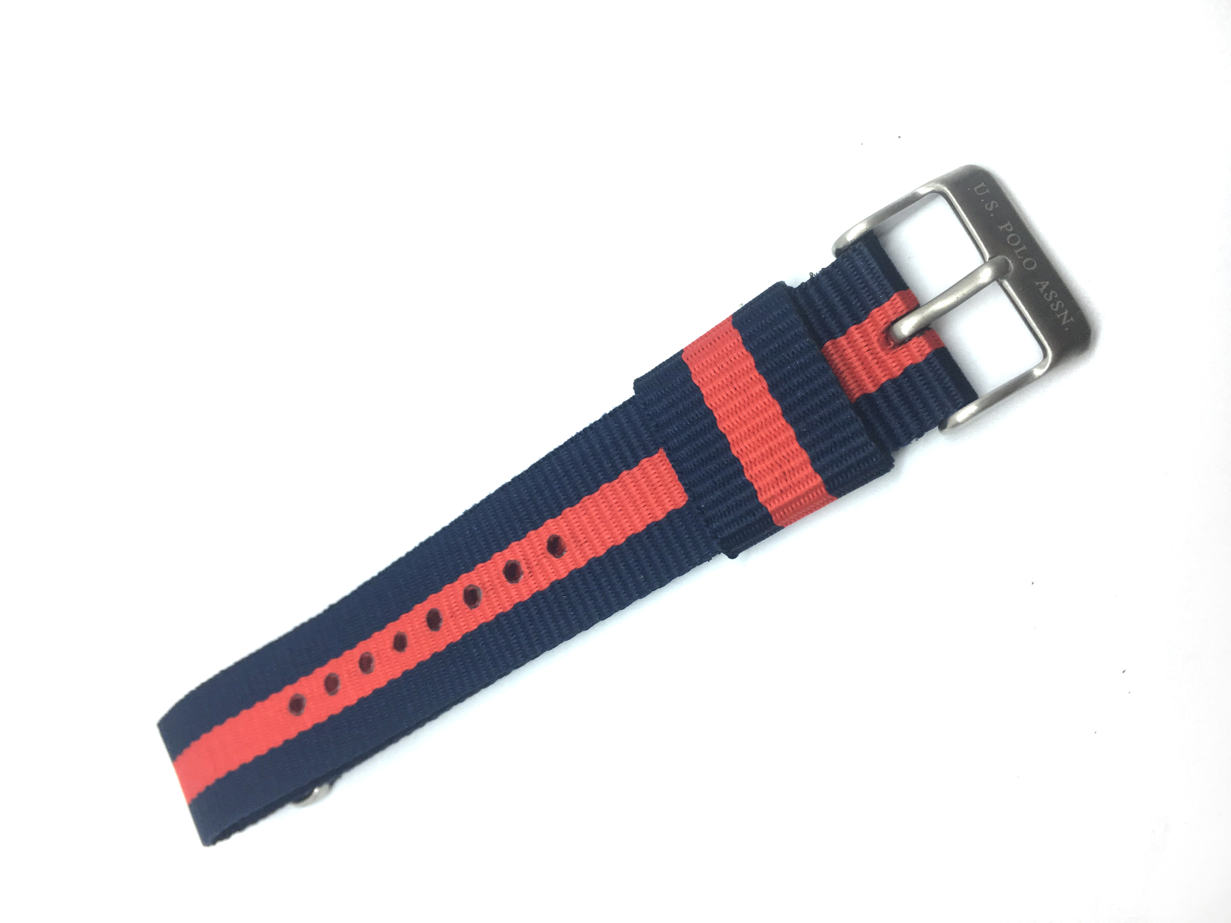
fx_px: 1031
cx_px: 616
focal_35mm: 29
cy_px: 462
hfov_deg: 61.7
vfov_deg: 48.2
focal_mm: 4.15
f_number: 2.2
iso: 32
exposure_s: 1/60
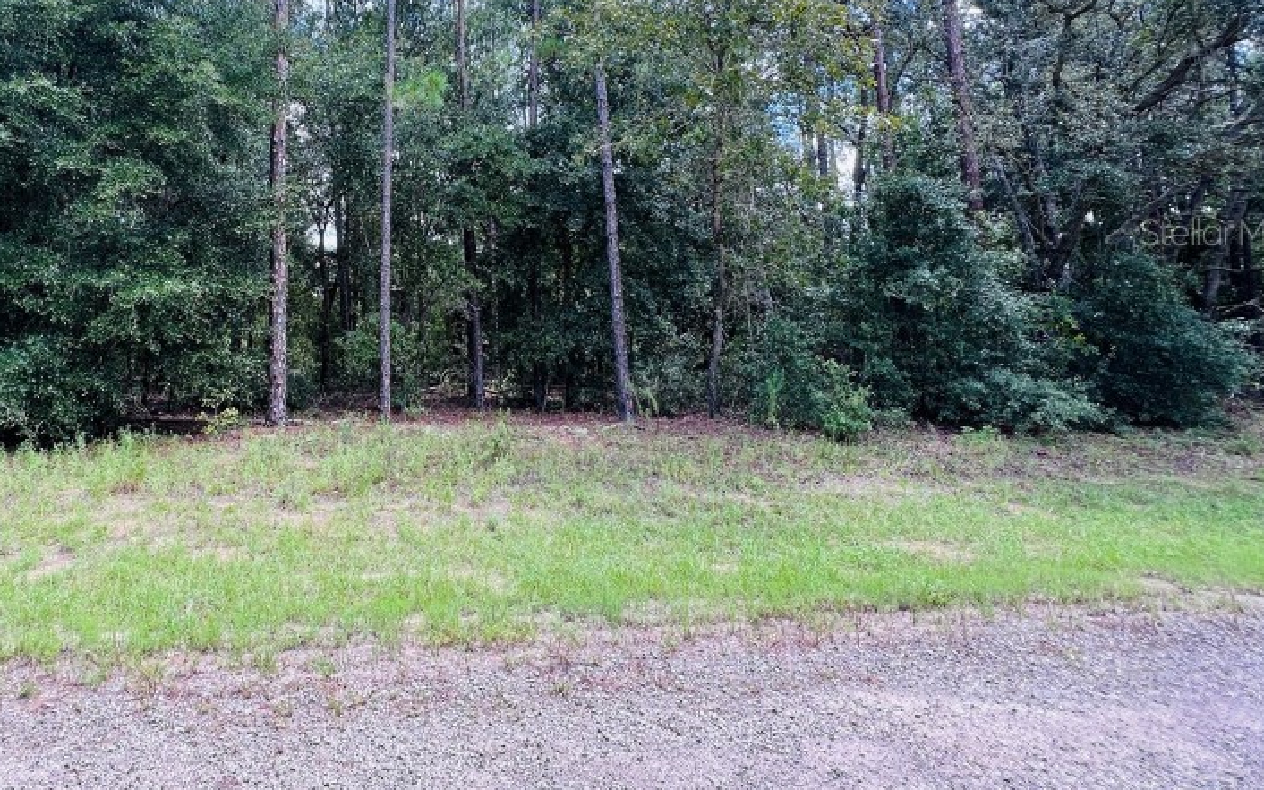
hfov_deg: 81.3
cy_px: 231
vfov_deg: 57.6
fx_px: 689
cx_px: 392
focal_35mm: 20
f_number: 1.8
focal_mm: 1.57
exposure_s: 1/164
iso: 32
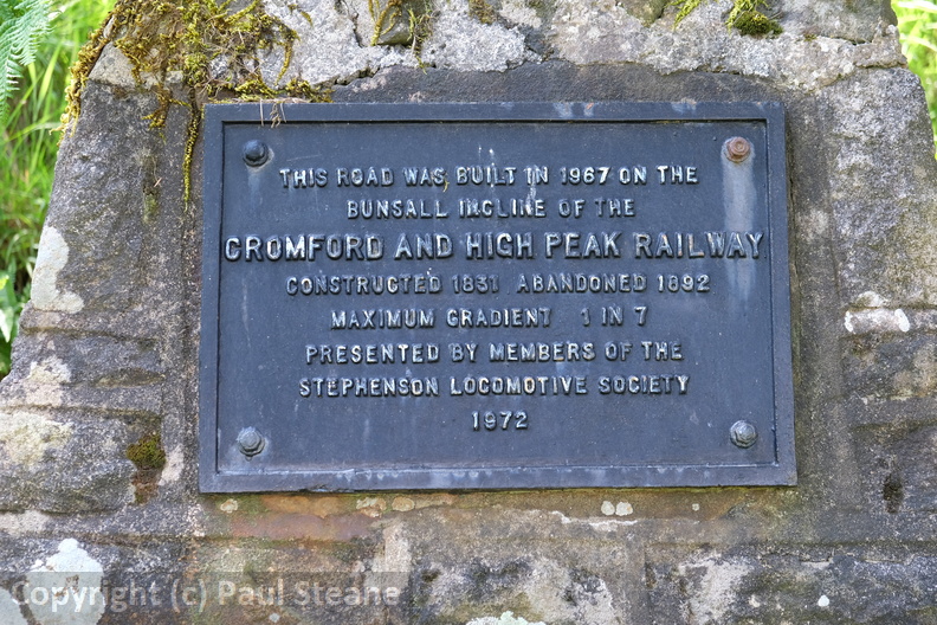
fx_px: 2160
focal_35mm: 83
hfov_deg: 24.5
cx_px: 468
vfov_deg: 16.5
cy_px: 312
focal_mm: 55
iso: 320
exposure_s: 1/60
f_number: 4
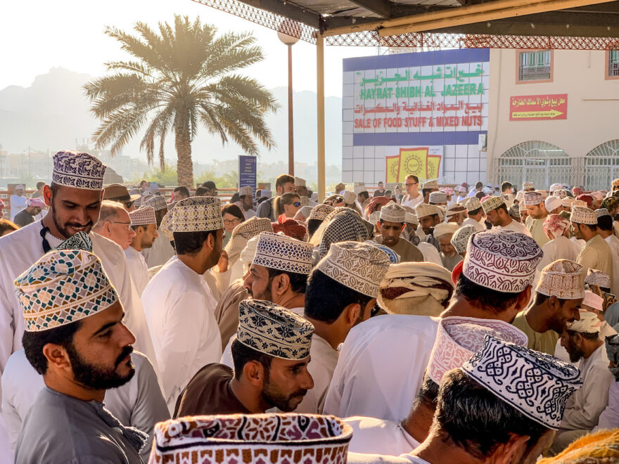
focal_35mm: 52
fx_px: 930
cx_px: 310
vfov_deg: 28.0
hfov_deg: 36.8
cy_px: 232
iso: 16
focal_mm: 6
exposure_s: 1/290
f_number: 2.4
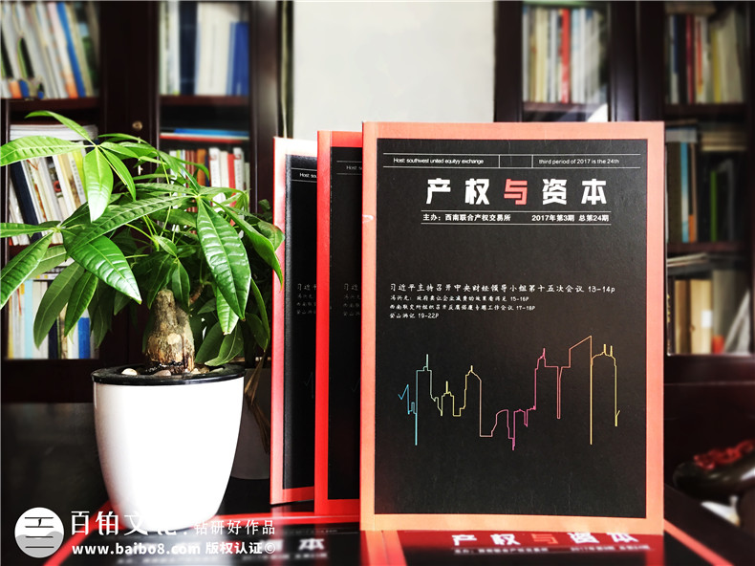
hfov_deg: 61.7
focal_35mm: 29
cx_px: 378
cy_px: 283
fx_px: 632
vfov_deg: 48.2
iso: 160
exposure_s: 1/33
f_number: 2.2
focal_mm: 4.15
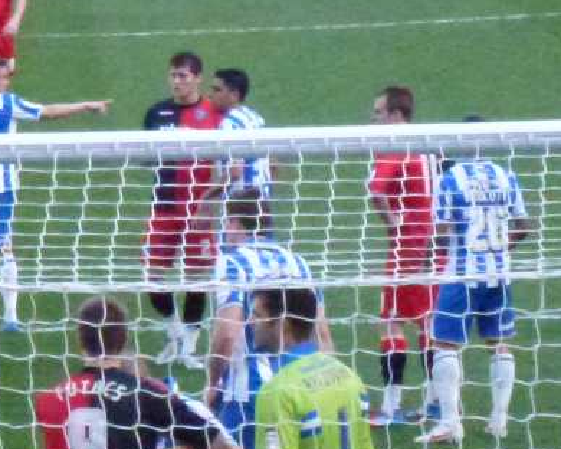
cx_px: 163
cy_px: 412
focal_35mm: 356
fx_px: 5911
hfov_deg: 5.4
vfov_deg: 4.3
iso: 1600
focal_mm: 16
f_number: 4.9
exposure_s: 1/800
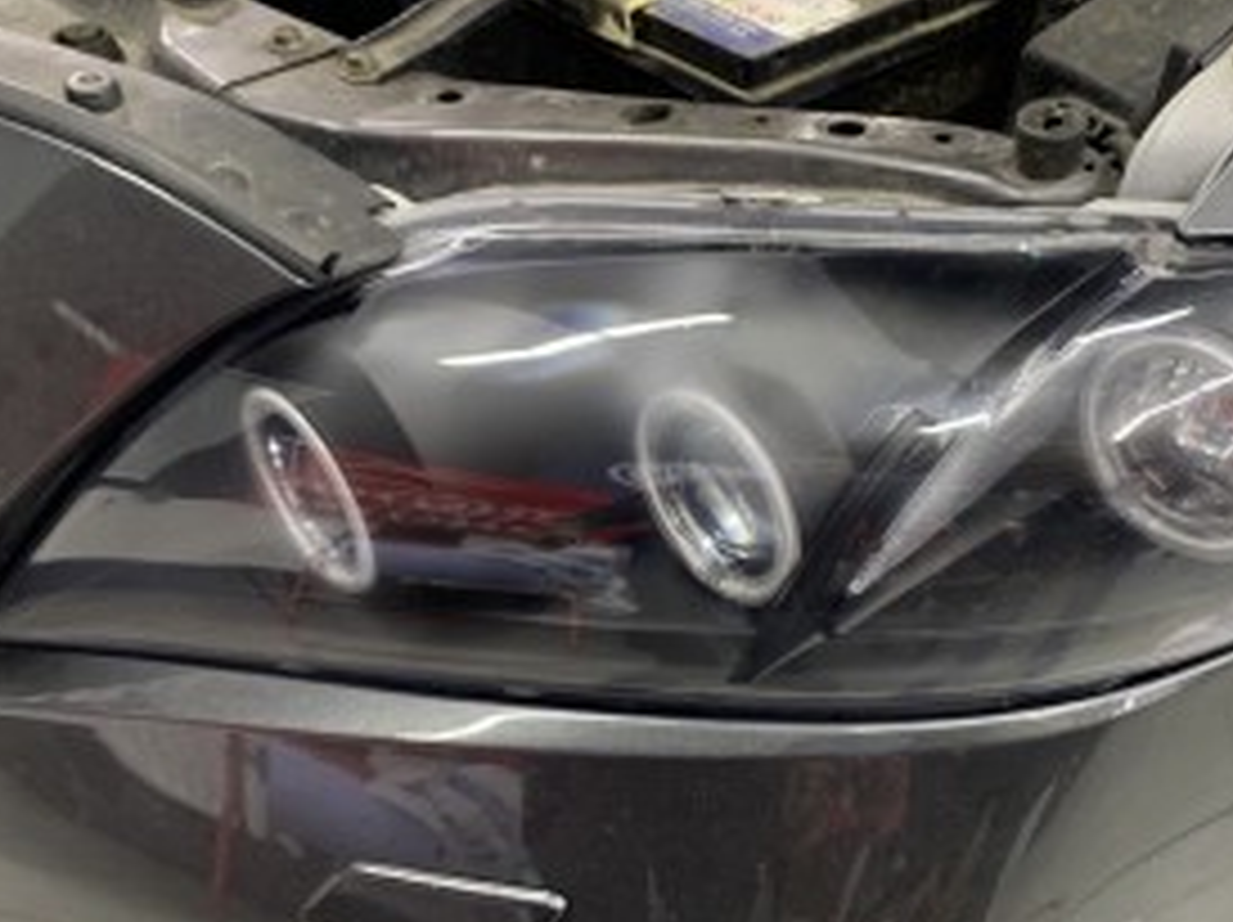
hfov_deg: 48.4
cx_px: 792
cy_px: 567
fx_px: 1352
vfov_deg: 37.5
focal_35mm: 38
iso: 125
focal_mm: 4.25
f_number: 1.8
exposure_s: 1/50
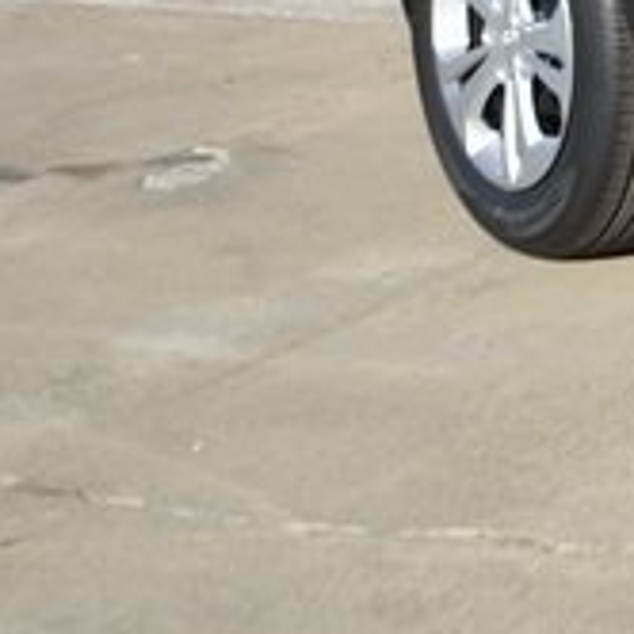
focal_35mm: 189
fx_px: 3916
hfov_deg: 8.2
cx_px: 1694
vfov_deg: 9.1
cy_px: -229
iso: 100
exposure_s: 1/800
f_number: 4.5
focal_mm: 24
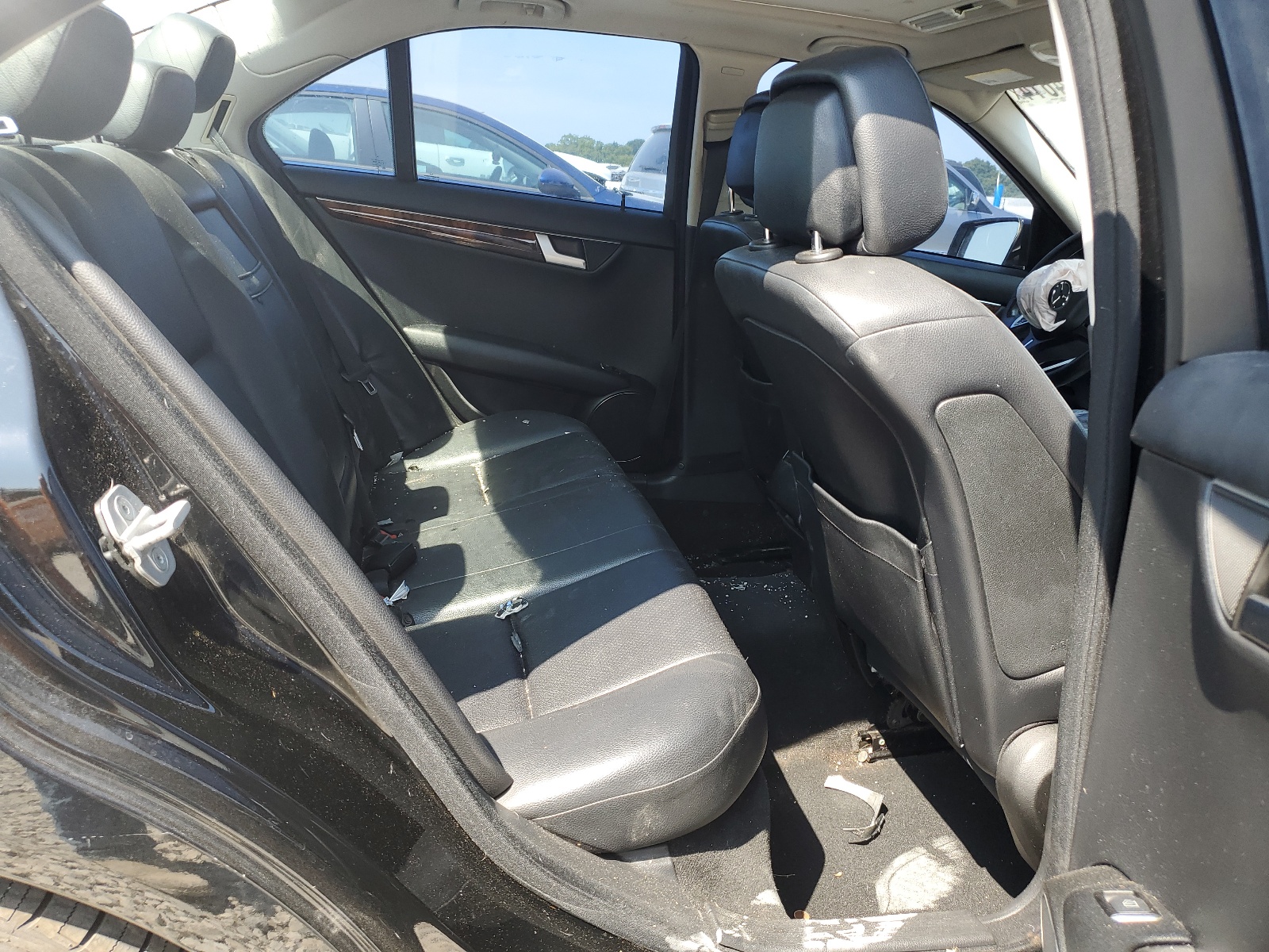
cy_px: 476
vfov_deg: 53.1
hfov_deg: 67.3
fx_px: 953
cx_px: 634
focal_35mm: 26
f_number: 1.5
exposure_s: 1/303
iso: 50
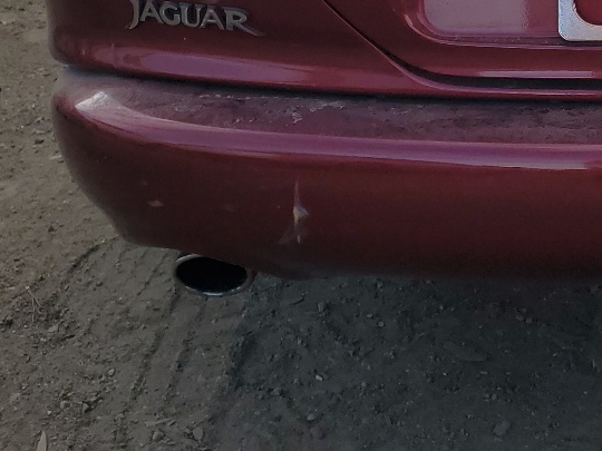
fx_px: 1339
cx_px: 698
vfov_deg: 18.1
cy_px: -97
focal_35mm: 77
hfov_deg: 23.4
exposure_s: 1/1667
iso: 50
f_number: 1.5
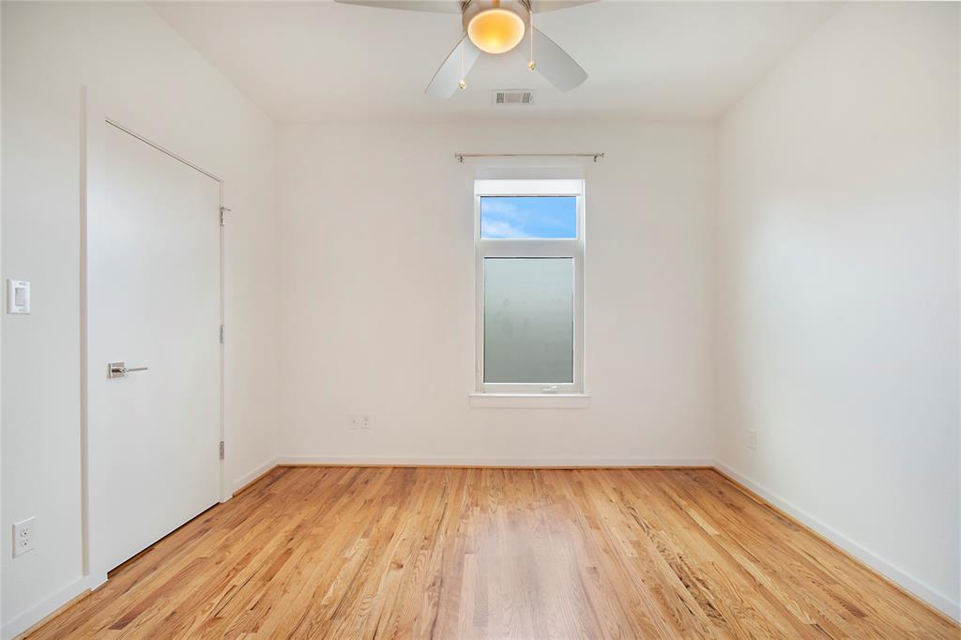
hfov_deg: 100.4
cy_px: 320
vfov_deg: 77.3
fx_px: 400
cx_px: 480
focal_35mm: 15
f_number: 11
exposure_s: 1/15
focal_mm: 10
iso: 100
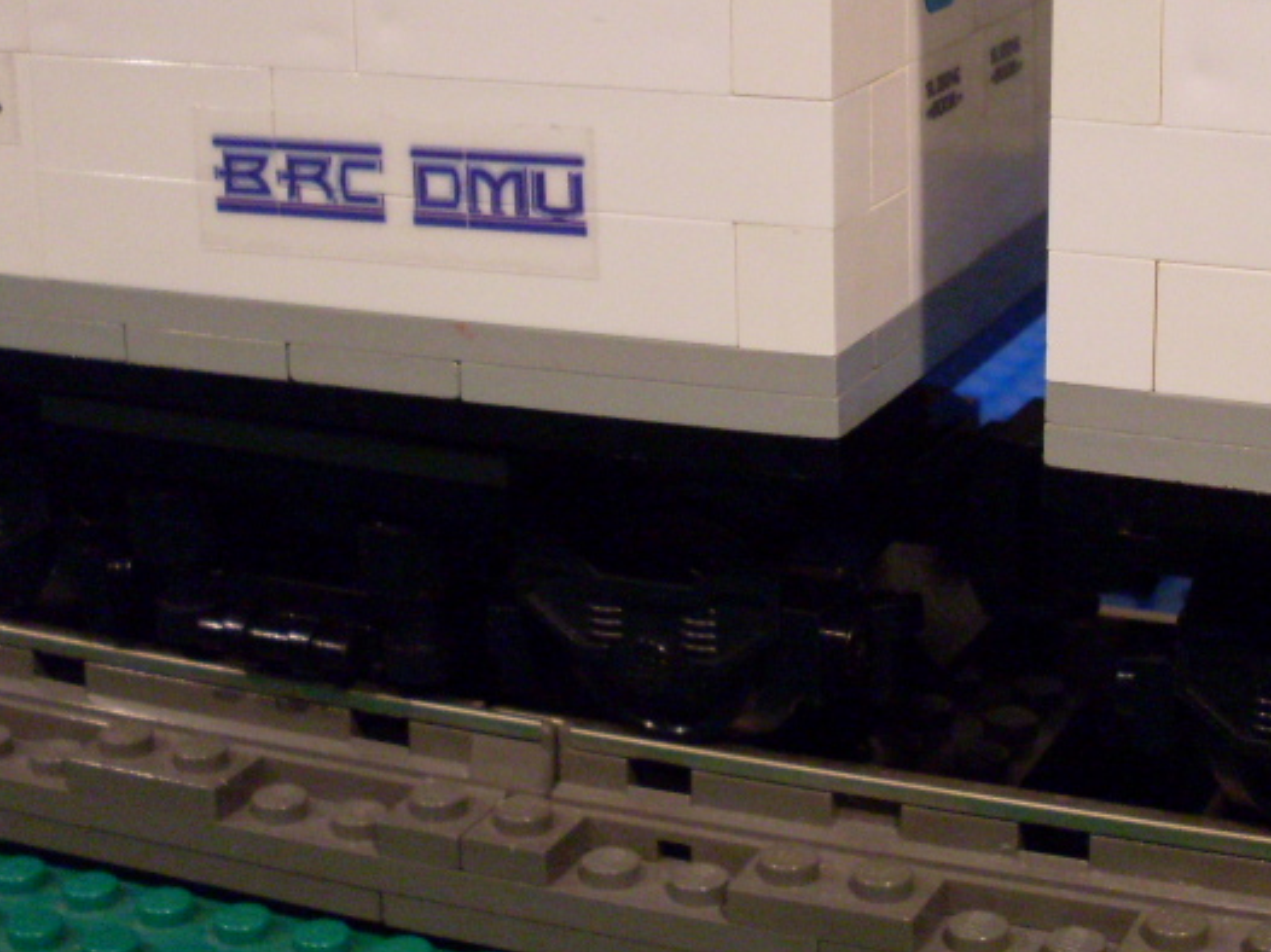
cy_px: 225
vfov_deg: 19.7
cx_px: 889
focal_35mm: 74
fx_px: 2716
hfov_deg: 26.1
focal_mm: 6.3
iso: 200
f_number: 2.8
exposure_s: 1/20
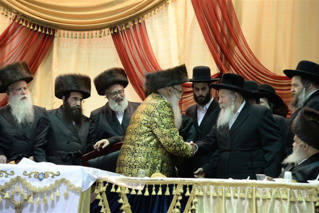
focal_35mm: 100
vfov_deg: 13.7
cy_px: 106
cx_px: 160
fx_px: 886
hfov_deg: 20.4
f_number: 5.6
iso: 3200
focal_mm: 100
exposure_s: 1/80
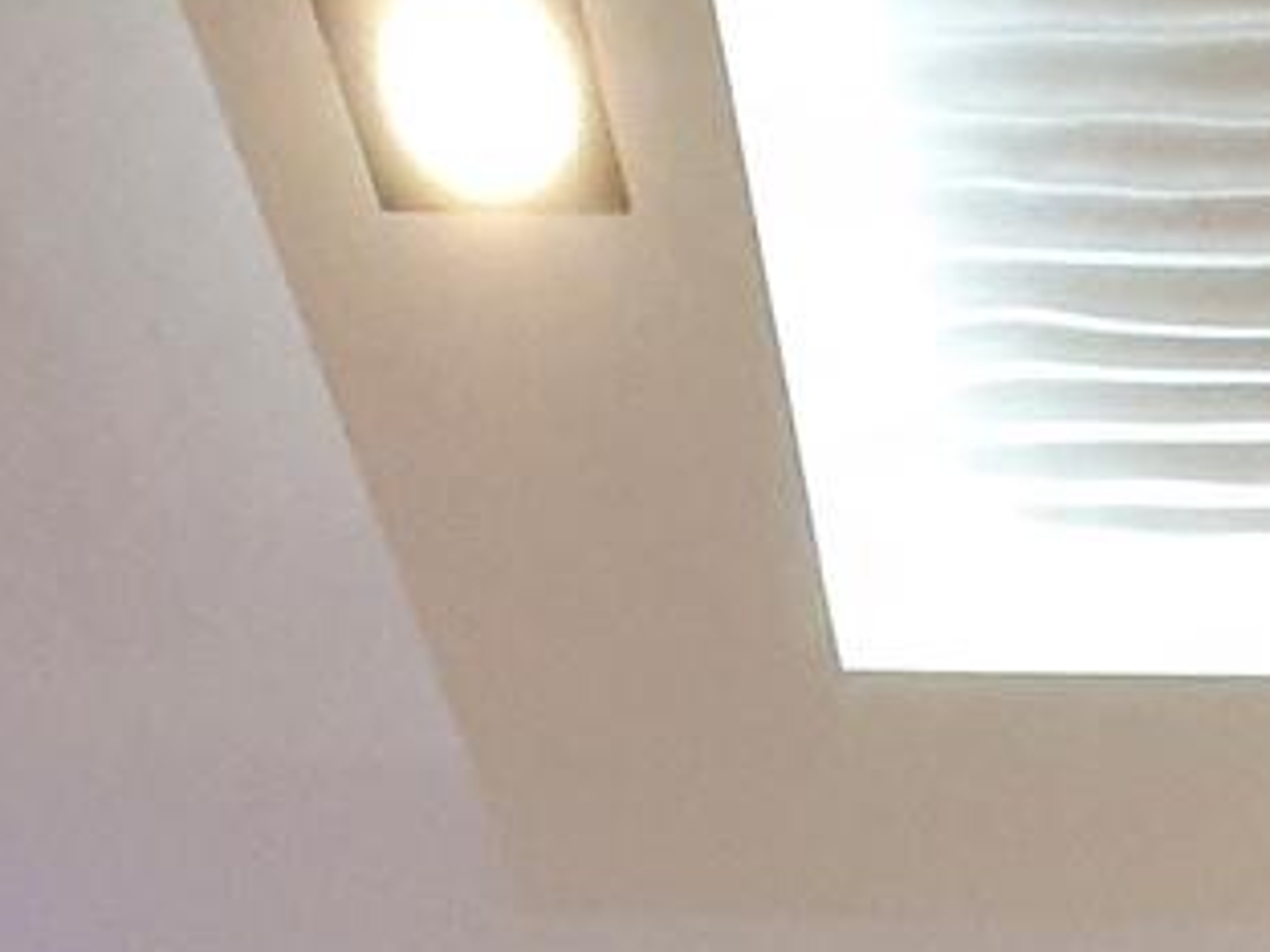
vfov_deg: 12.6
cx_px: 1262
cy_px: 2494
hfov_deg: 23.4
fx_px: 2935
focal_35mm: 80
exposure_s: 1/33
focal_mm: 1.8
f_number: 2.2
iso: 320
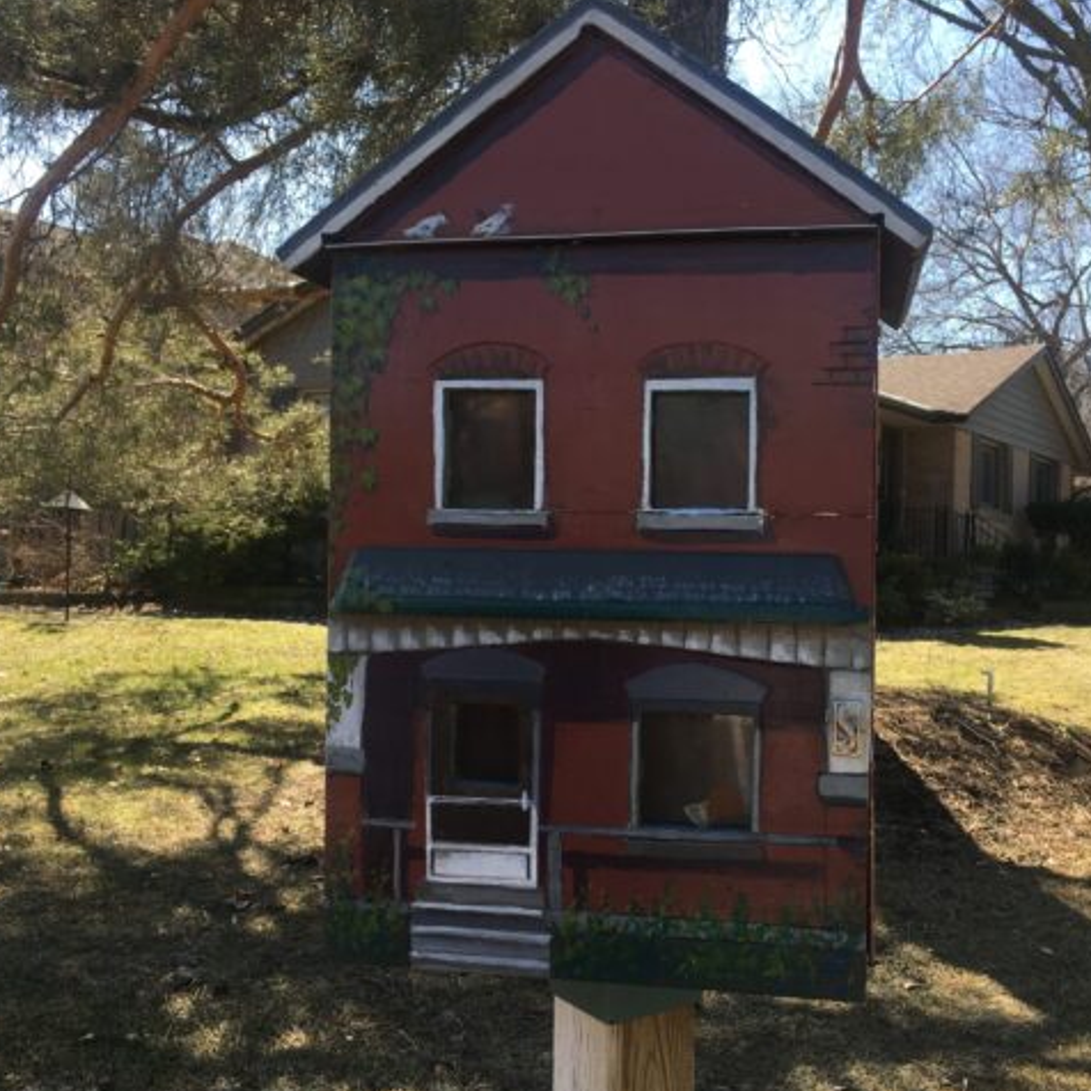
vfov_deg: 47.2
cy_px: 548
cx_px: 639
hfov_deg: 47.0
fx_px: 1248
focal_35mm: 35
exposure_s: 1/469
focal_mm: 4.15
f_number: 2.2
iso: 25
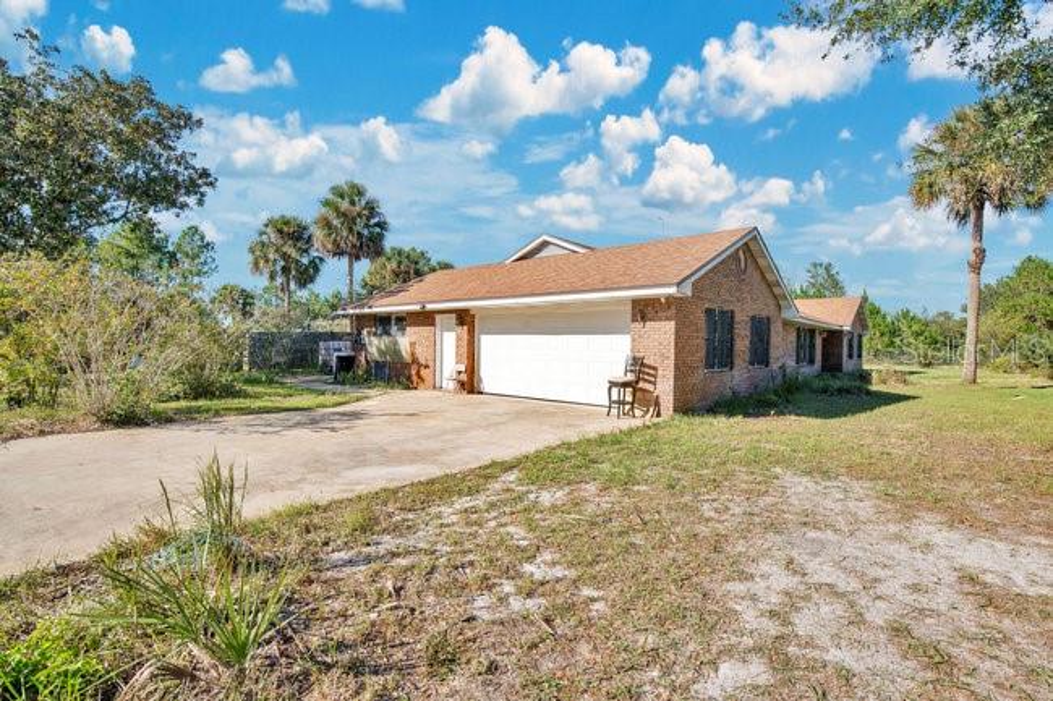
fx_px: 468
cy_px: 350
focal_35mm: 16
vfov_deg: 73.7
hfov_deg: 96.8
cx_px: 526
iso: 100
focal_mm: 16
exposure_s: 1/160
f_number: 10
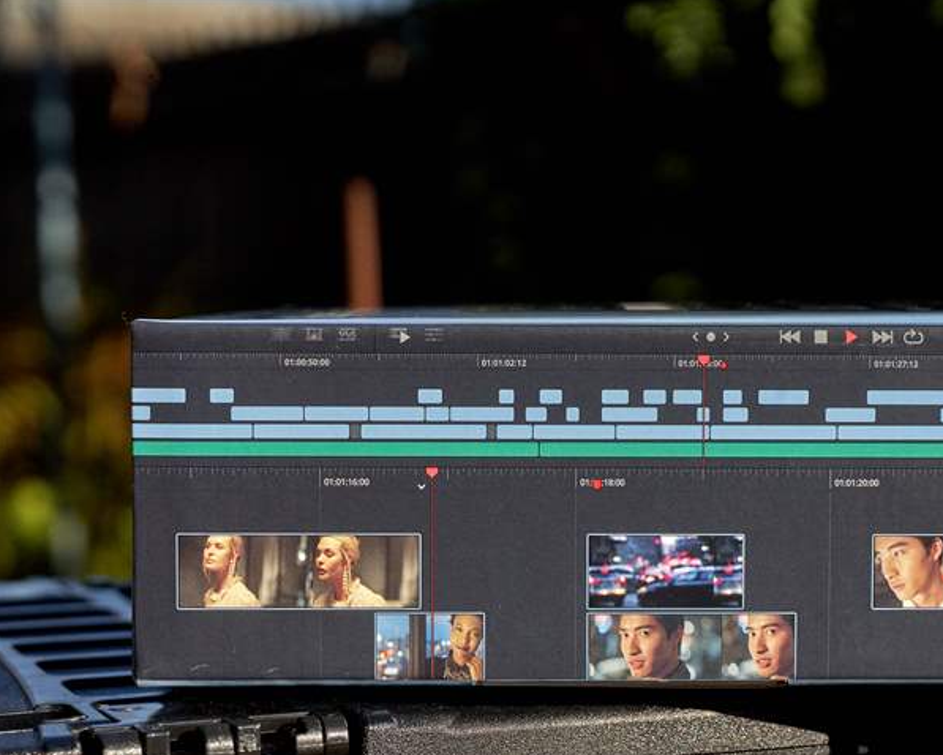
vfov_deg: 17.5
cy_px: 415
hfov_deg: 21.6
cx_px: 627
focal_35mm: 88
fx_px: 2457
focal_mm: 70
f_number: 8
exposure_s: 1/4000
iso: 2500
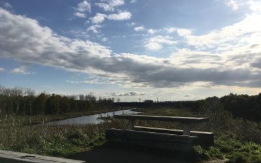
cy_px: 95
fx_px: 220
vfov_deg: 40.5
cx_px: 130
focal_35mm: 31
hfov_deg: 61.2
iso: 25
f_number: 2.2
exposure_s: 1/4274
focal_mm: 4.15
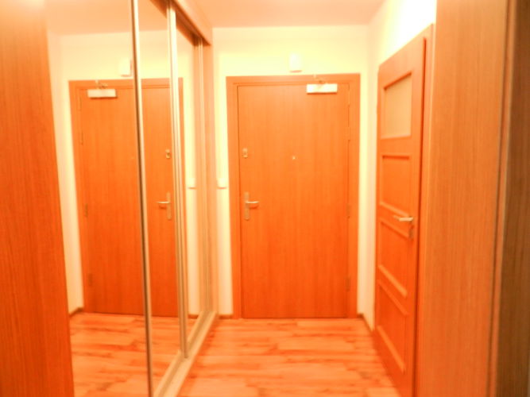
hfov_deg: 69.4
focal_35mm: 25
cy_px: 198
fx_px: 383
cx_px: 265
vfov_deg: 54.9
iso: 400
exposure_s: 1/2.5
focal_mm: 4.5
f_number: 3.5
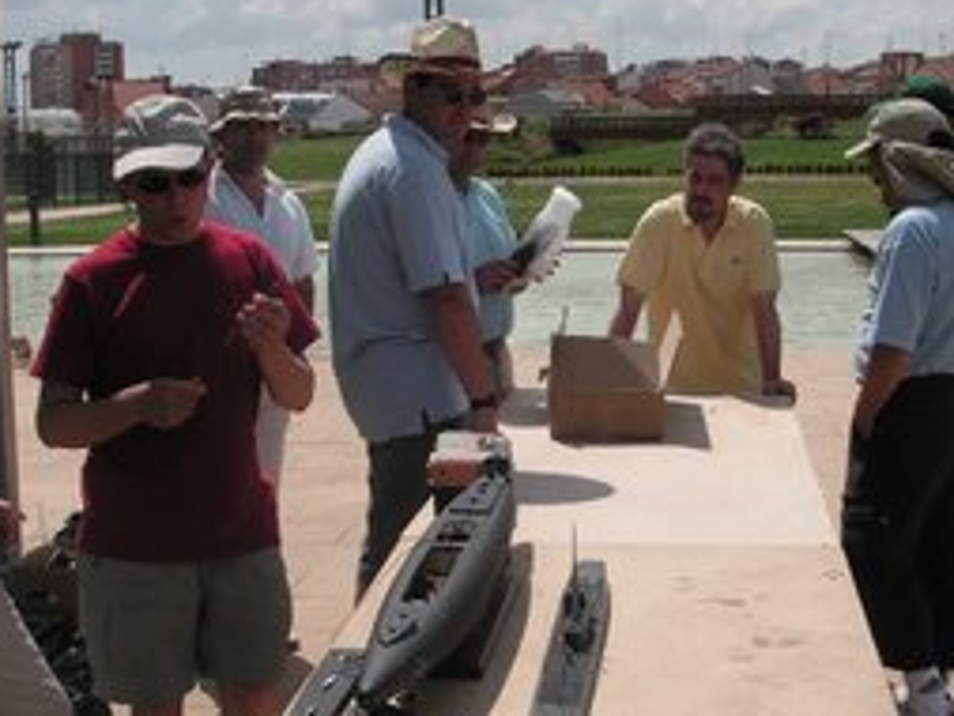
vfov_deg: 24.4
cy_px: 399
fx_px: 1654
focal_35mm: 60
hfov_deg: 32.2
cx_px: 517
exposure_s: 1/350
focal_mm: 6.3
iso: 50
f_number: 6.6
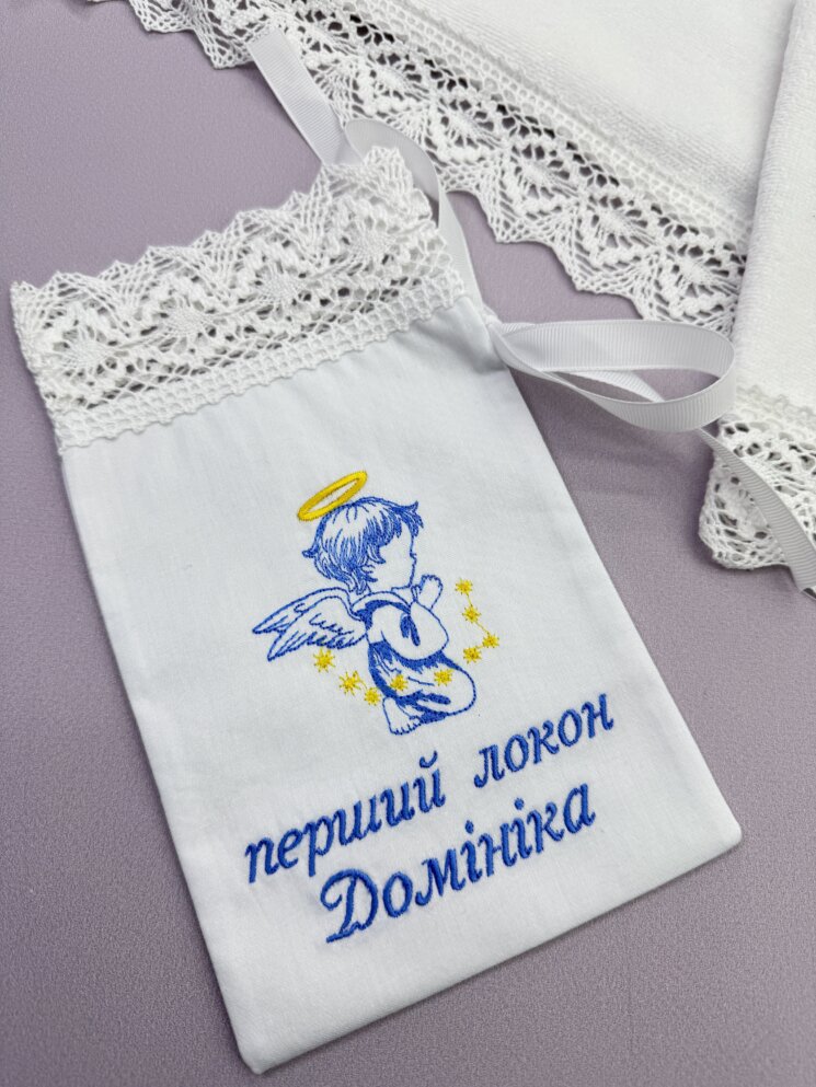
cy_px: 544
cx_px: 408
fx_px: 754
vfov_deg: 71.6
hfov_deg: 56.8
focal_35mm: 24
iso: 80
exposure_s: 1/782
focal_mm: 6.76
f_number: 1.78
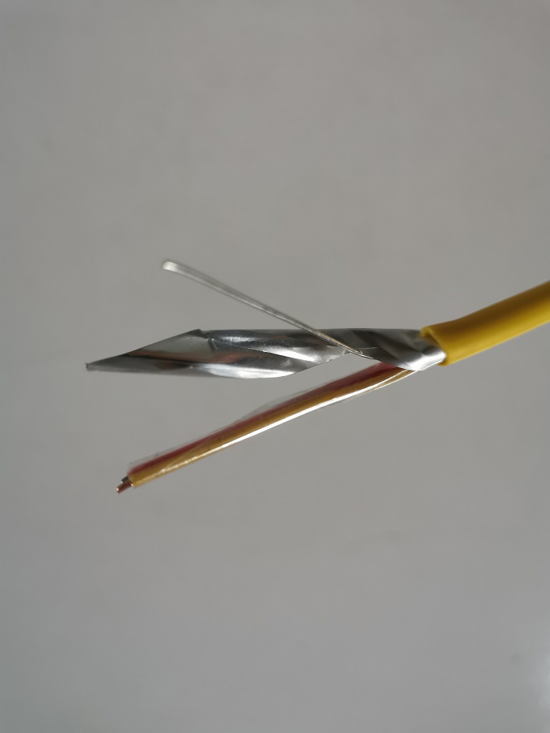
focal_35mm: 27
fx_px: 572
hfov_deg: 51.4
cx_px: 275
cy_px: 366
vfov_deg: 65.3
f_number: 1.8
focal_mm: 5.58
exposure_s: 1/25
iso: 400
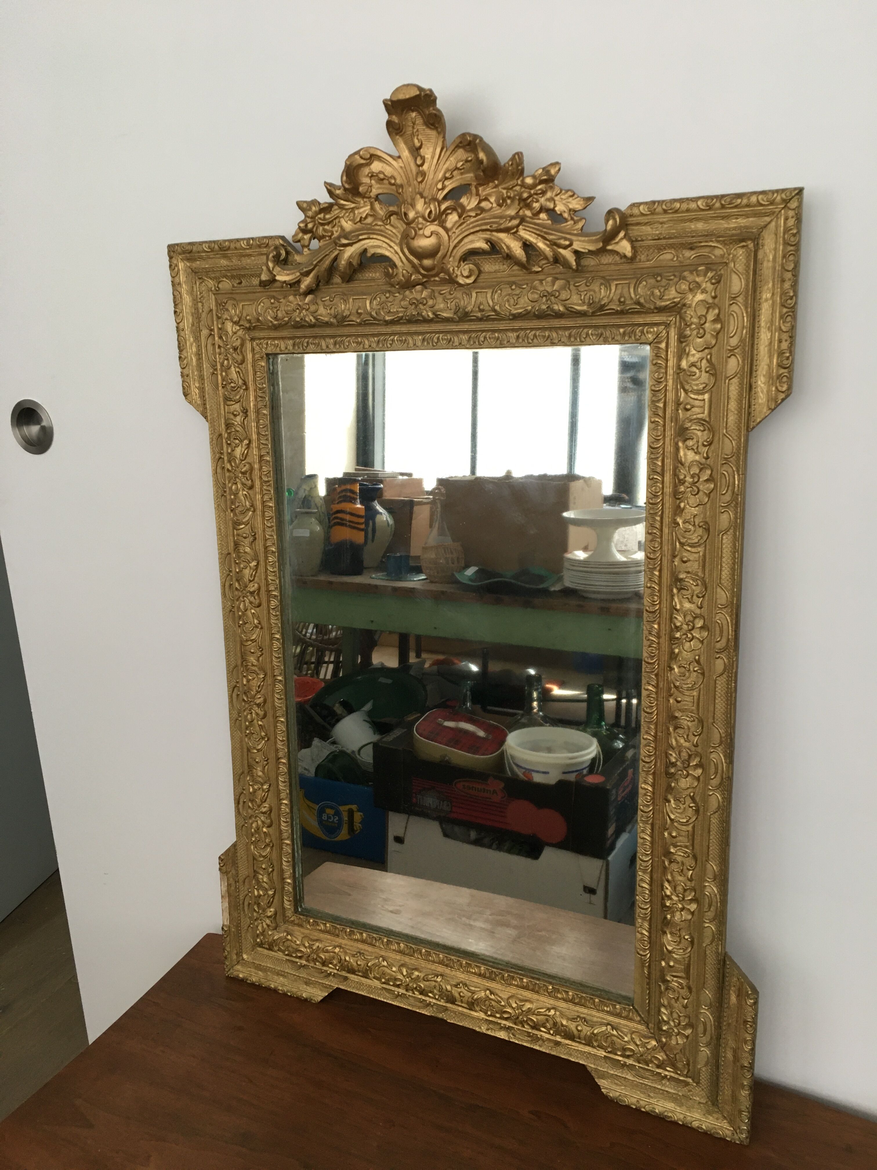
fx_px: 980
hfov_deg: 48.2
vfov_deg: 61.7
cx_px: 438
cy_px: 585
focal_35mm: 29
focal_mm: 4.15
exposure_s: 1/33
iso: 125
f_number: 2.2
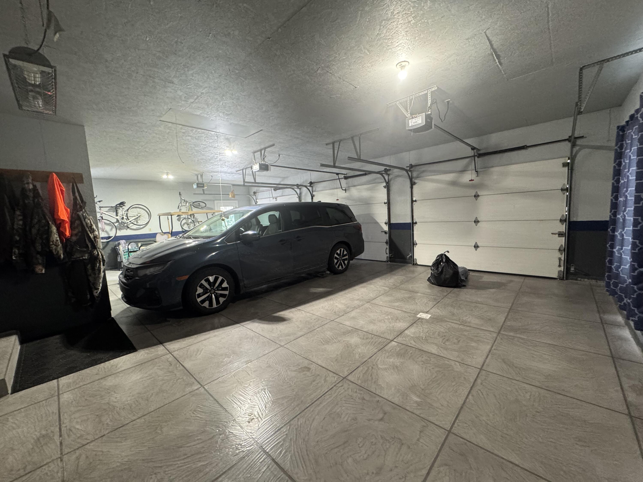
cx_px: 322
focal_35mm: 14
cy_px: 241
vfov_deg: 85.7
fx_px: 260
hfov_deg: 102.1
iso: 400
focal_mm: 2.22
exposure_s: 1/60
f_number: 2.2
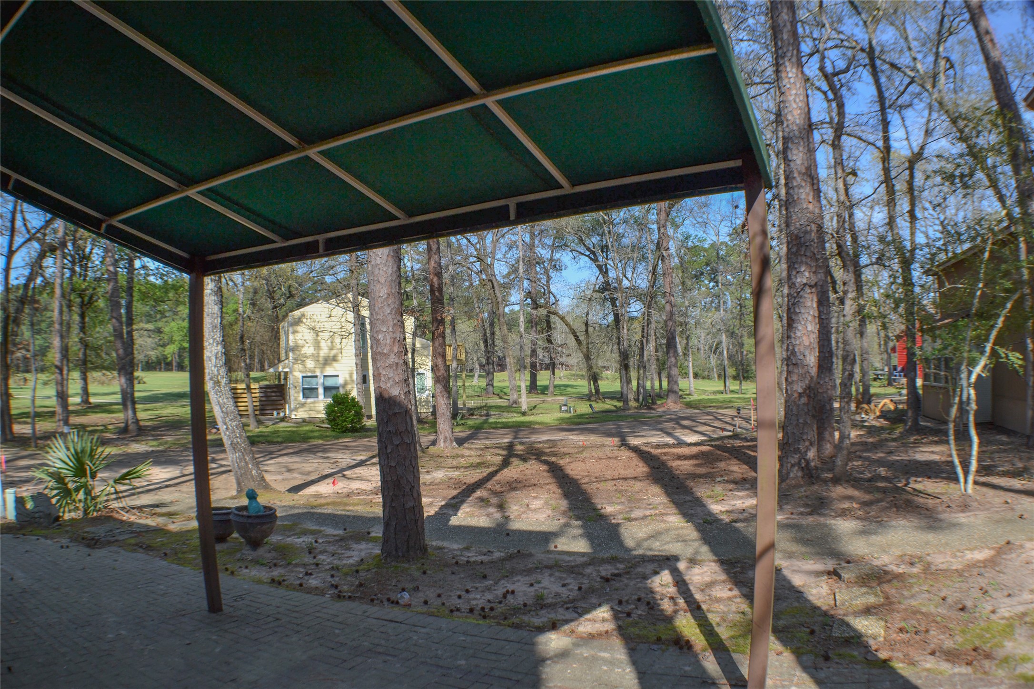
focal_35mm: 33
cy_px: 344
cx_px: 517
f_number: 7.1
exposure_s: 1/200
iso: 100
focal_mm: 22
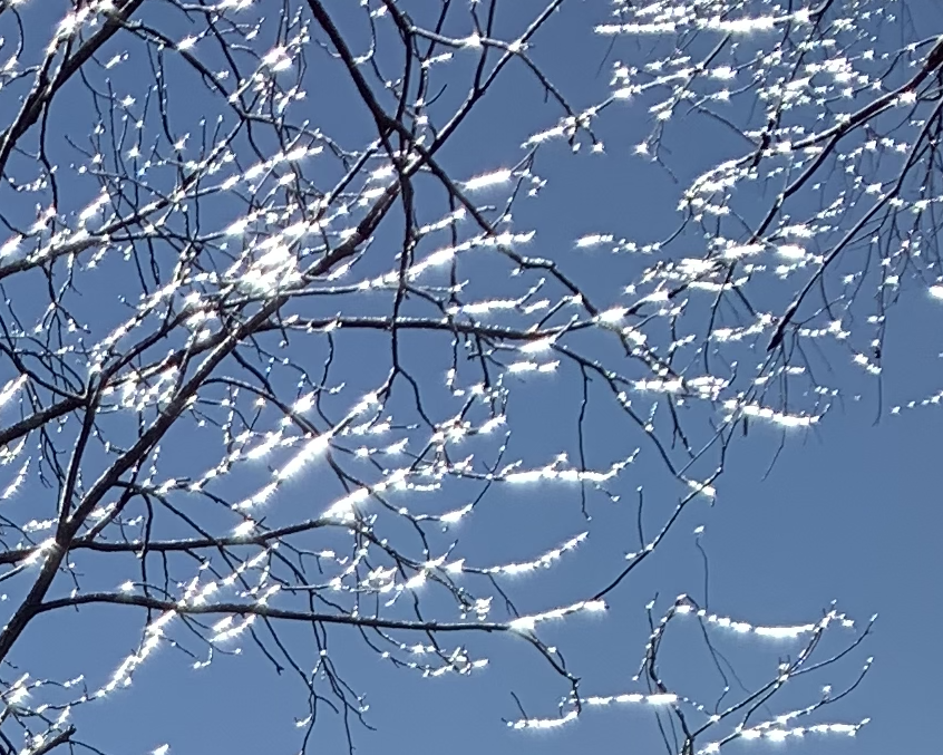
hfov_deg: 15.3
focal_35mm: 121
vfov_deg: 10.4
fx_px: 3377
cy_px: 2006
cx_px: -216
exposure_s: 1/3289
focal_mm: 4.25
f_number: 1.8
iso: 25
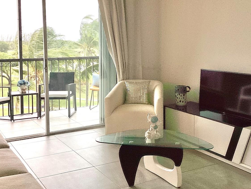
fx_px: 319
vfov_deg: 32.6
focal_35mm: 44
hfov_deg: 42.9
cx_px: 125
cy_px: 65
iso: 25
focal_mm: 3.3
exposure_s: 1/491
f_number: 2.4
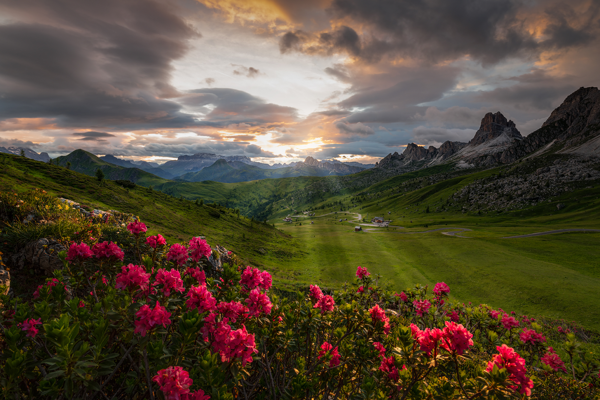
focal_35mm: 17
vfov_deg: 70.4
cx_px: 300
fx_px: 283
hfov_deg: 93.3
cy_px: 200
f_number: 16
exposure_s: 1.3
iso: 64
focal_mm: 17
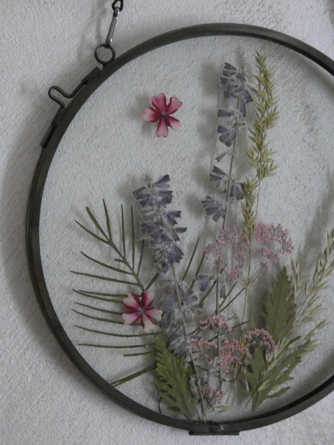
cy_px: 223
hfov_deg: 22.9
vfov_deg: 30.3
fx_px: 823
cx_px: 169
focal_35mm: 64
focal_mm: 11.3
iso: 1600
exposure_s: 1/30
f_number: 4.2
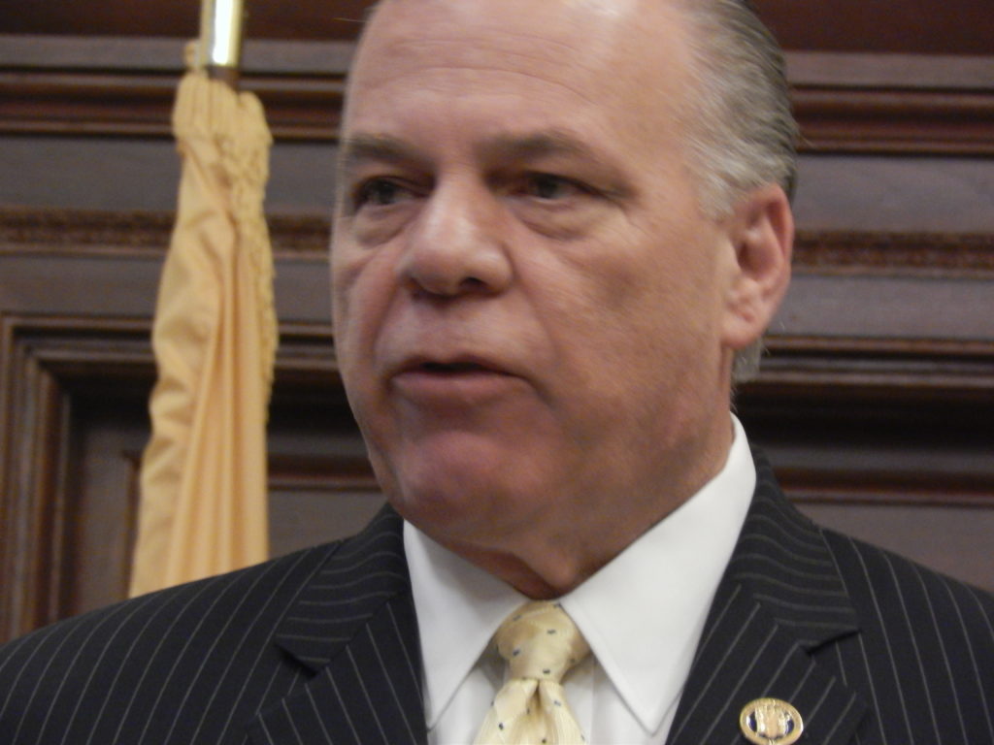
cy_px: 372
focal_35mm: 388
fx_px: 11141
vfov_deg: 3.8
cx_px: 497
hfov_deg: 5.1
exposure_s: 1/13
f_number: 5.7
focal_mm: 69
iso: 800
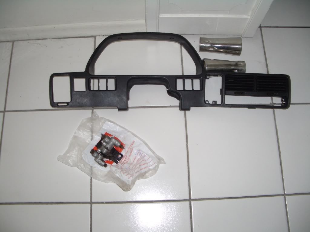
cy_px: 116
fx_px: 313
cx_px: 155
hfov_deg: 52.6
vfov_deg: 40.7
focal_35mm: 35
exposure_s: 1/60
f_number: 2.6
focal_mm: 5.8
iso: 200
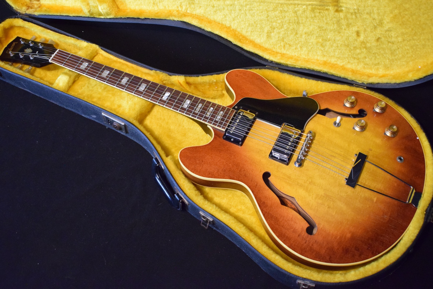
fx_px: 559
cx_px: 216
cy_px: 144
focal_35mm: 46
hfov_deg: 42.3
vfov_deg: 28.9
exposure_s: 1/60
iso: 5000
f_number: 4.2
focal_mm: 31
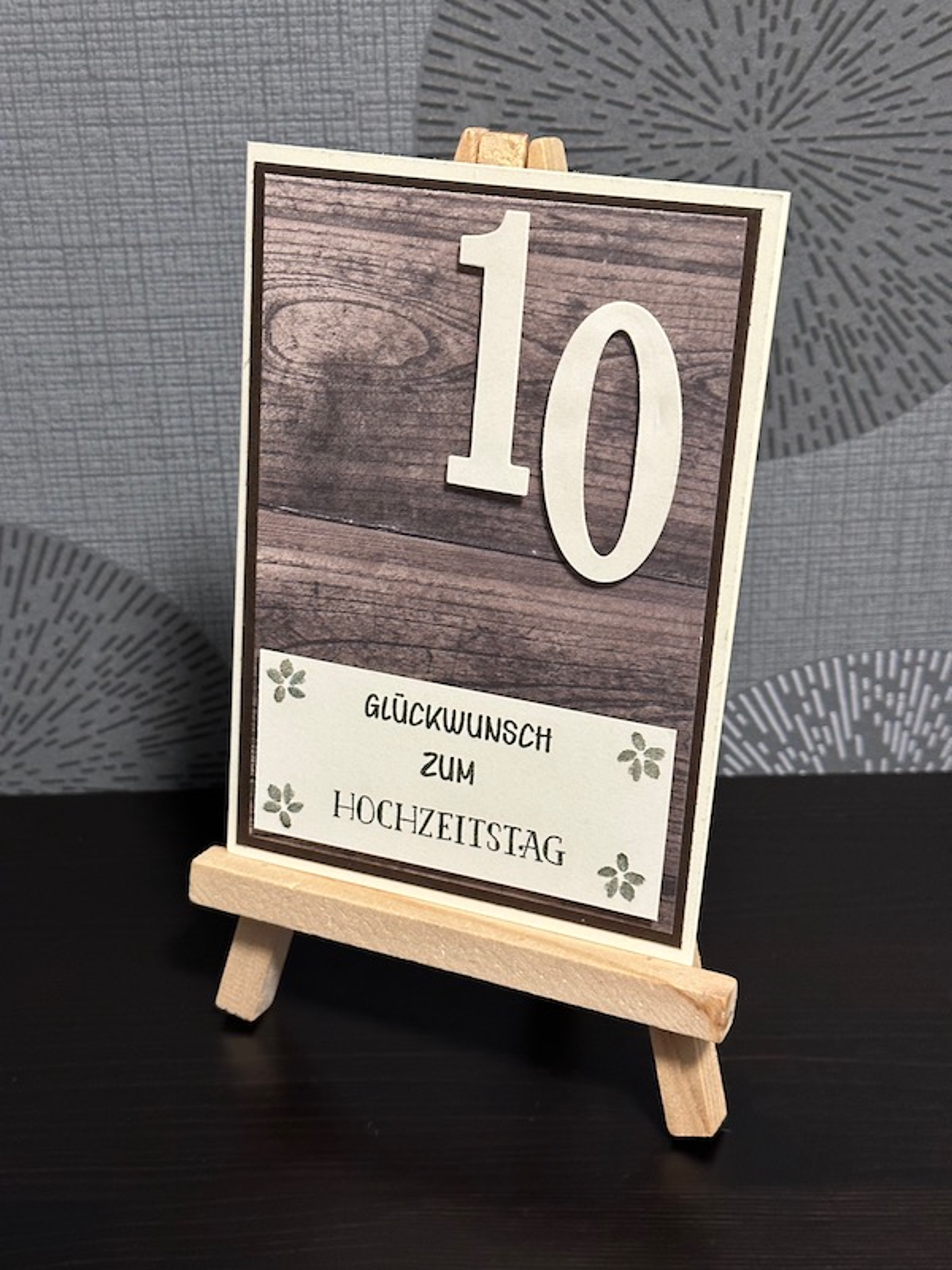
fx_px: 1760
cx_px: 476
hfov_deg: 30.3
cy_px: 635
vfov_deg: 39.7
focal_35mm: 48
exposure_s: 1/40
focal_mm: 6.86
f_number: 1.78
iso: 320
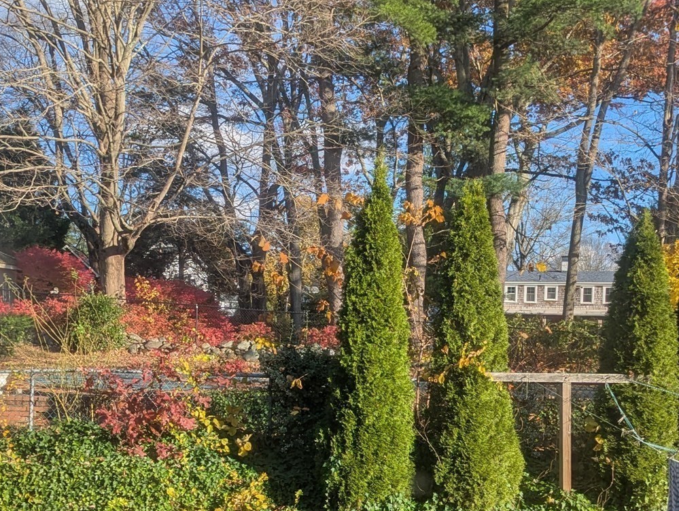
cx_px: 313
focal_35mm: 49
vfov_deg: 29.5
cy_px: 347
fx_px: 962
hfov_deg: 38.8
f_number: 1.85
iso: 45
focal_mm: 6.81
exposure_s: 1/1451
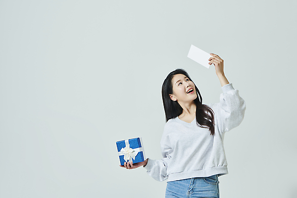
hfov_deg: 28.8
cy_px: 99
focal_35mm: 70
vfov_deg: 19.5
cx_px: 148
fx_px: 577
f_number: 11
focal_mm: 70
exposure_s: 1/125
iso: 100
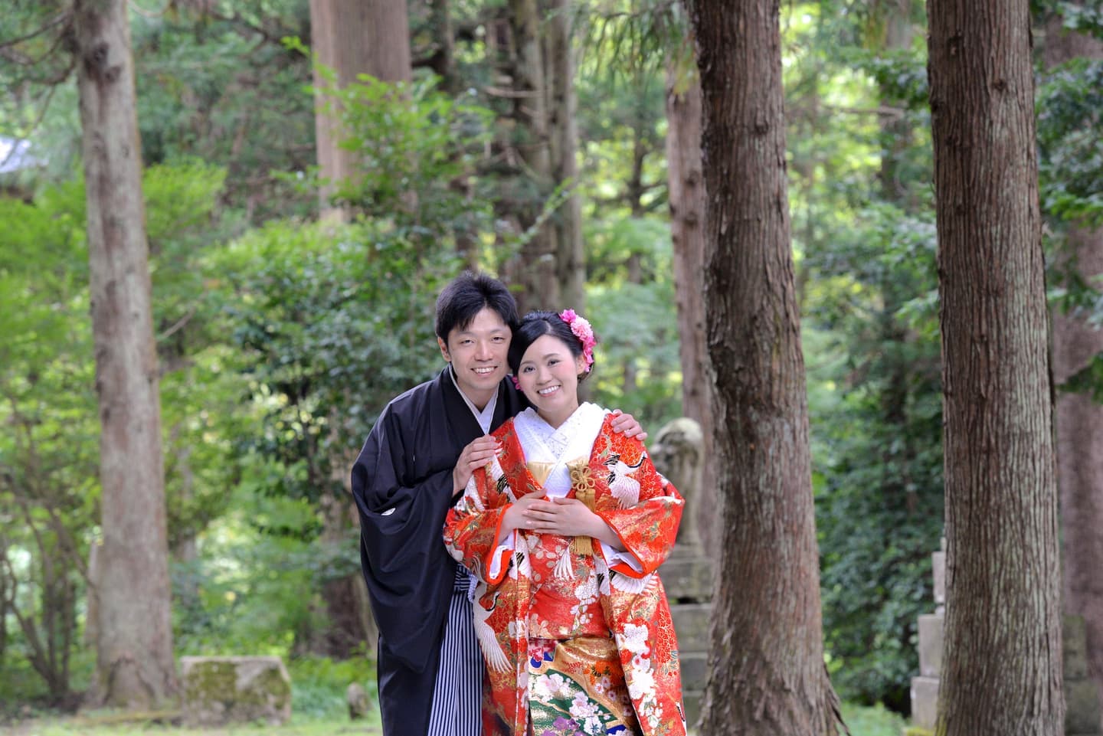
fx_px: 4137
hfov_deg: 15.2
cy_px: 368
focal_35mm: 135
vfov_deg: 10.2
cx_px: 552
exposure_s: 1/160
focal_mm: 135
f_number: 5.6
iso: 2000
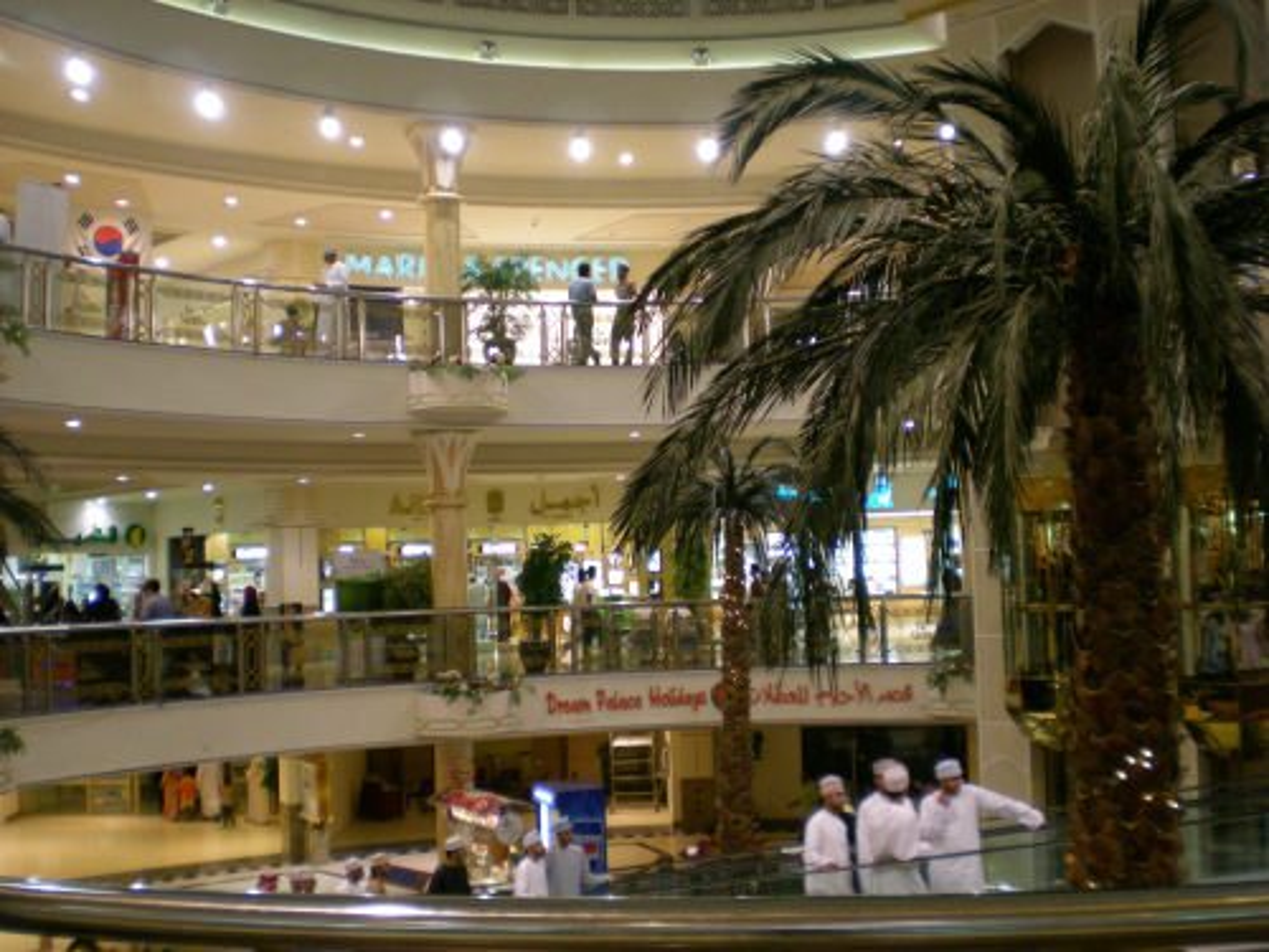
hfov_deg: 49.0
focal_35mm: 38
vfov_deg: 37.7
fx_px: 1393
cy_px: 476
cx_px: 634
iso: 200
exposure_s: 1/24.3
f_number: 3.1
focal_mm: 6.3
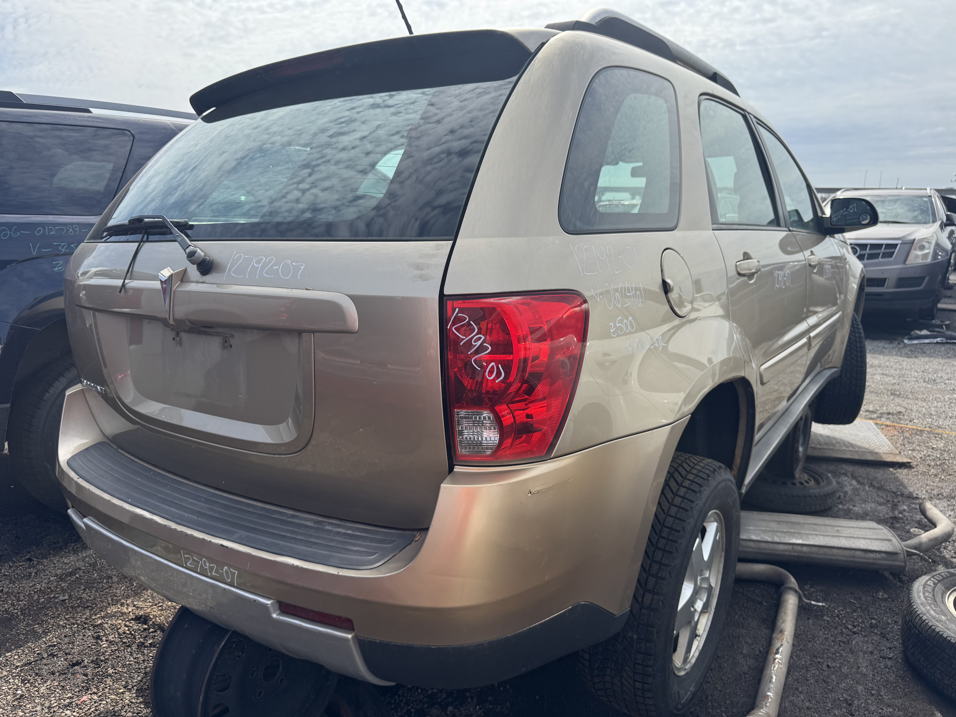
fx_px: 663
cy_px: 358
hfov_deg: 71.6
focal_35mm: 24
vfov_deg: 56.8
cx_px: 478
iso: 80
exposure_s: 1/3413
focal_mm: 6.76
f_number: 1.78
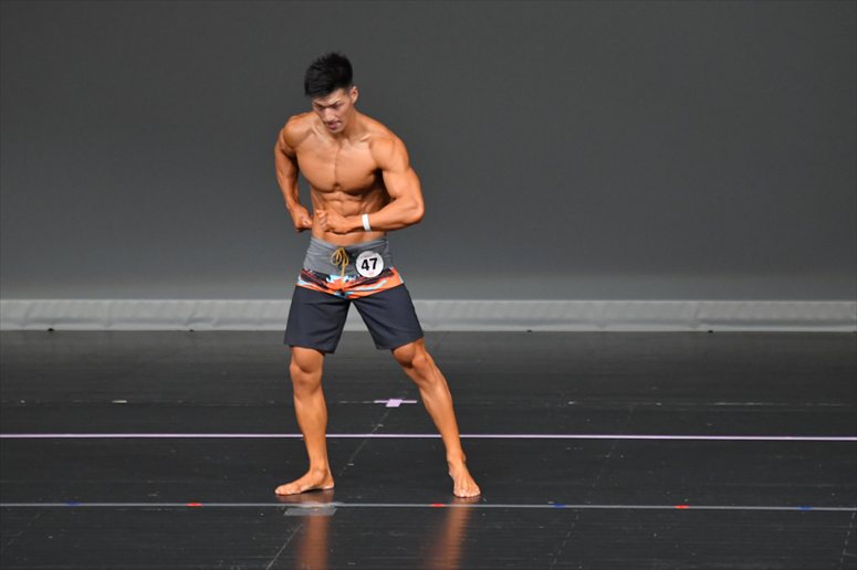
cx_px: 428
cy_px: 285
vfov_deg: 4.4
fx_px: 7495
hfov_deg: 6.5
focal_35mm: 315
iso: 4000
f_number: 5.6
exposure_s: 1/400
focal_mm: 210
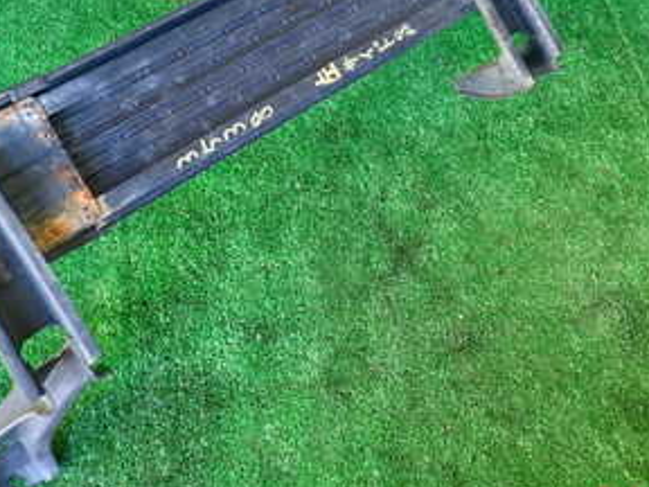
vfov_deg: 26.9
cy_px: 32
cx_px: 433
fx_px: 975
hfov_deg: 36.4
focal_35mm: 52
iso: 200
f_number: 2
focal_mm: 4.5
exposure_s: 1/40
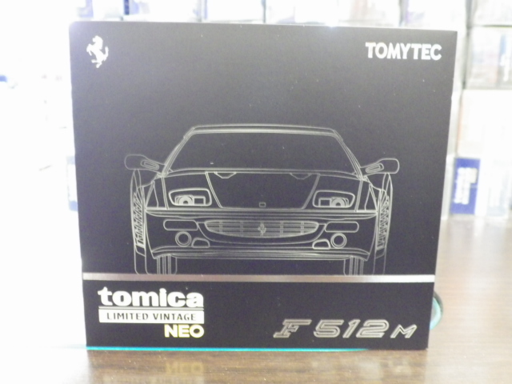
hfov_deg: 54.0
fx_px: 503
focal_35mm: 34
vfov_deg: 41.8
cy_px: 192
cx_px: 256
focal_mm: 6.2
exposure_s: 1/15
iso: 1600
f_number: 3.4
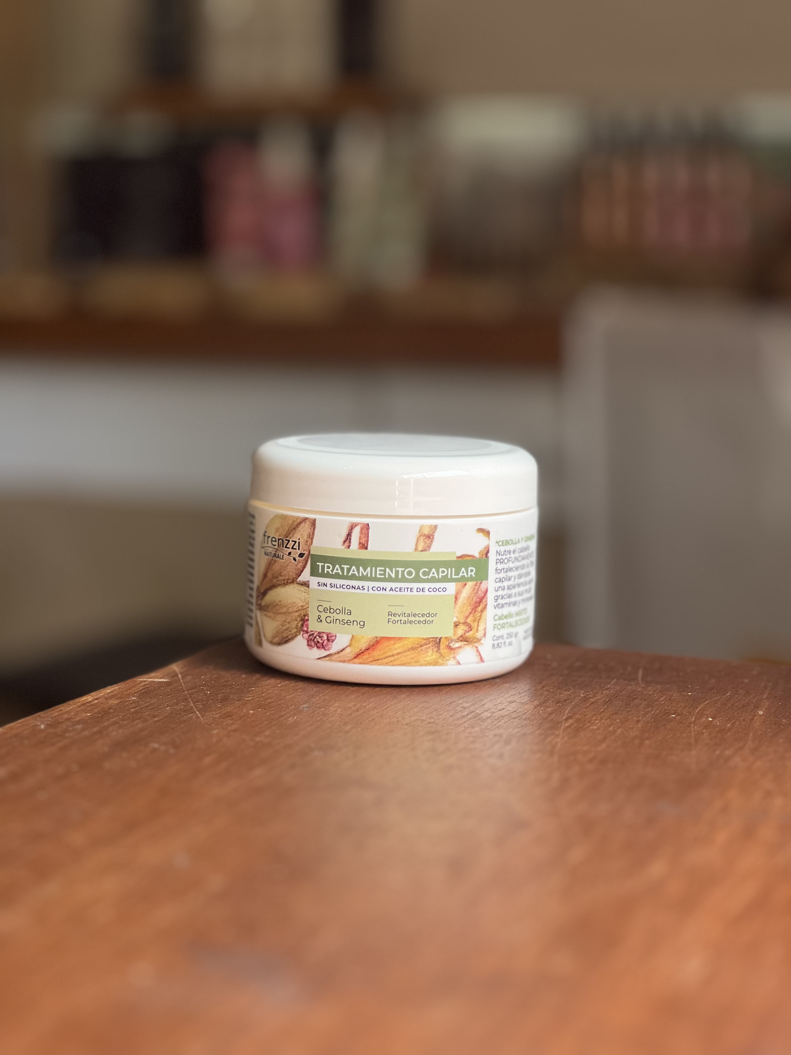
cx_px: 396
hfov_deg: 19.1
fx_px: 2346
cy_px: 528
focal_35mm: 77
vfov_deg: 25.3
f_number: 2.8
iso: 125
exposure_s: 1/121
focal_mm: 9
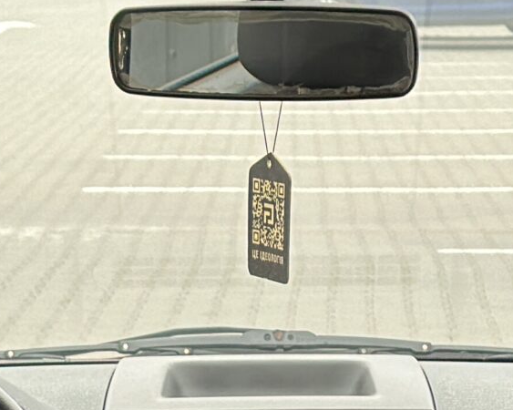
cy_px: 726
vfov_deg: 7.1
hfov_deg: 9.1
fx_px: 3233
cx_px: 190
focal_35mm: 213
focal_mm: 6.86
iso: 80
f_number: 1.78
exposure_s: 1/132
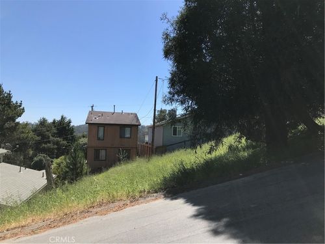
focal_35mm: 28
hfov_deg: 63.4
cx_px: 162
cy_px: 122
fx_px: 263
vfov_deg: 49.7
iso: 20
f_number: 1.8
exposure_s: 1/2519
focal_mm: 3.99
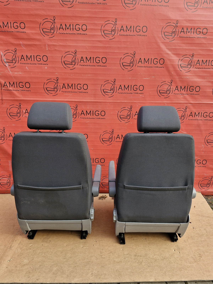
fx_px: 189
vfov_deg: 73.9
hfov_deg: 58.9
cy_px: 142
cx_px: 106
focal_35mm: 23
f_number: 1.8
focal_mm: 5.54
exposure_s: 1/241
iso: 50
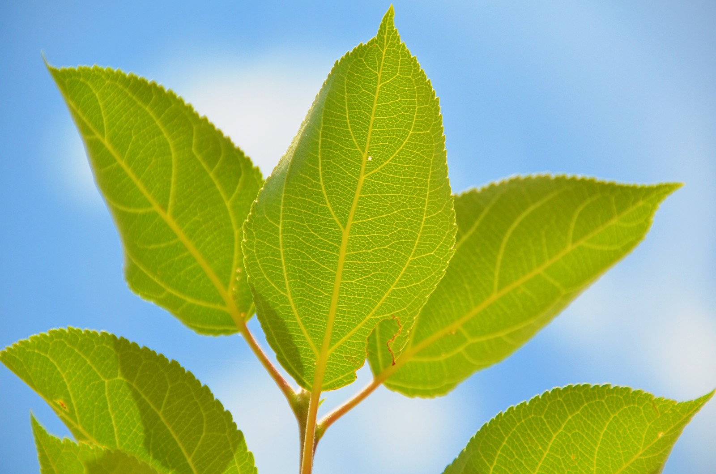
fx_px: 5953
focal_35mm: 300
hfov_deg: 6.9
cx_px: 358
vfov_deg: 4.6
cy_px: 237
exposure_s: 1/1600
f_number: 5.6
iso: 400
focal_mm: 200
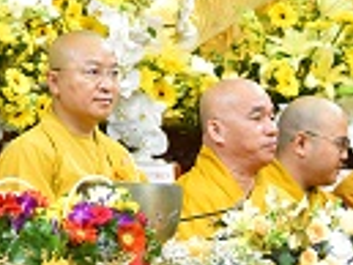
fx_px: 2960
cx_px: 25
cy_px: 12
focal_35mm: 290
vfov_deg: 5.1
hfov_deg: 6.8
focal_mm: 78
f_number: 2.8
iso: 3200
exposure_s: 1/200
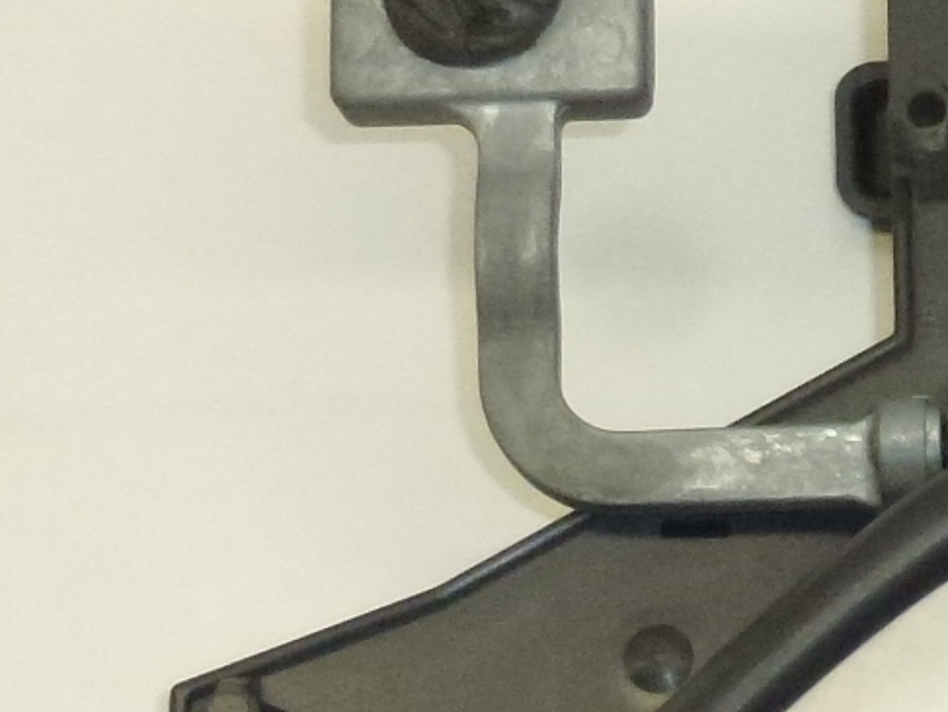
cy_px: 611
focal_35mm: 219
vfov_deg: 6.8
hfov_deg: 8.9
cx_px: 1262
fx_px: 6001
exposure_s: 1/250
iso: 400
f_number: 4.3
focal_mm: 9.4
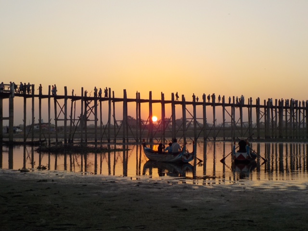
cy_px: 116
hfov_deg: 33.2
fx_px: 516
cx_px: 154
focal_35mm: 58
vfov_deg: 25.2
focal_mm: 7.9
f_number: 4.7
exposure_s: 1/160
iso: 125
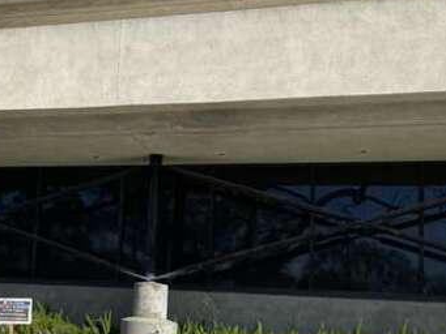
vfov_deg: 24.0
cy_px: 214
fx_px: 786
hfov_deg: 31.1
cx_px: 110
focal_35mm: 61
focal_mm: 4.25
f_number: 1.8
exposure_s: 1/5025
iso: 32
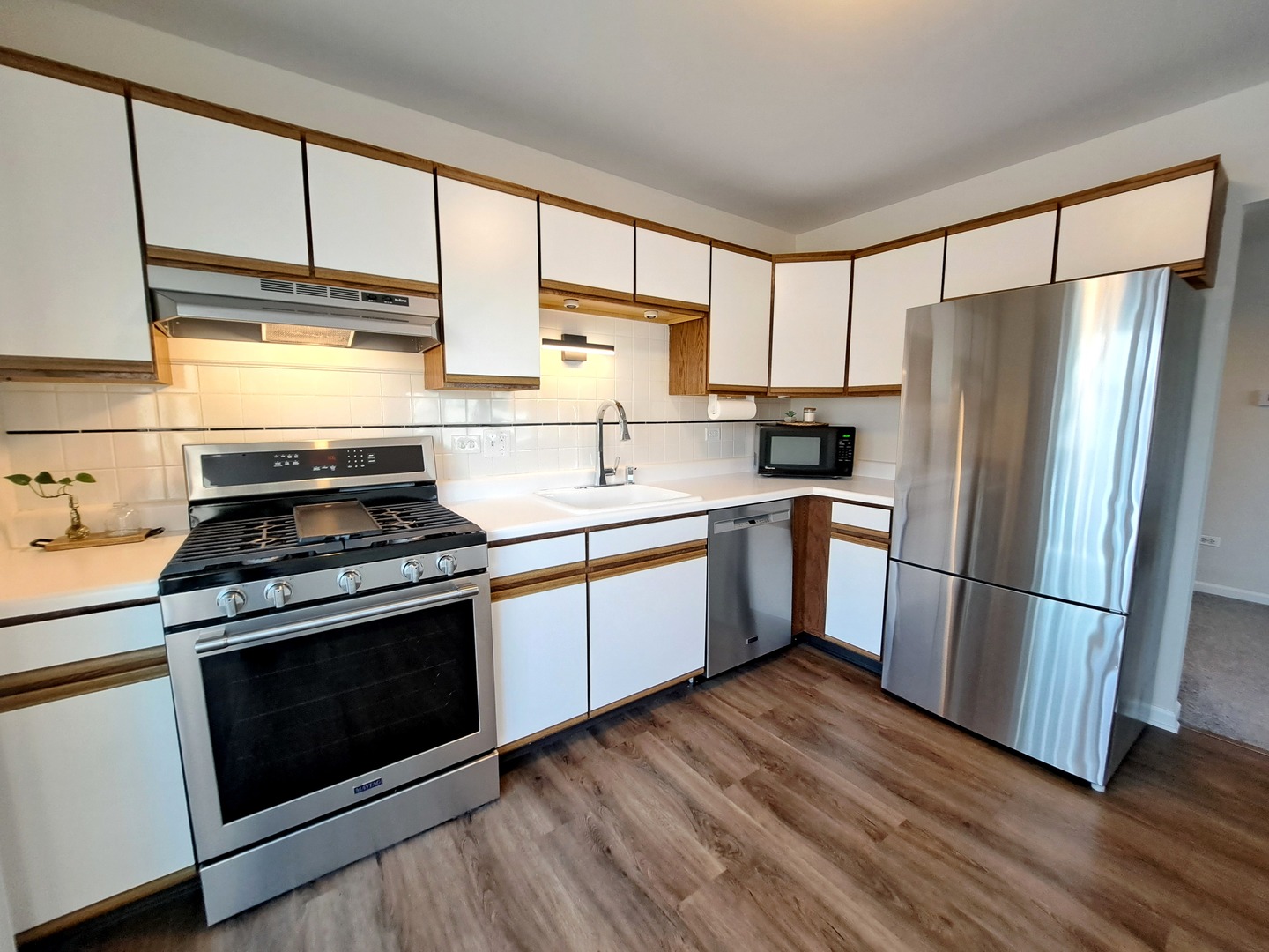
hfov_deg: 106.2
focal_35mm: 13
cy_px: 476
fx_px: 477
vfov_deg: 89.9
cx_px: 634
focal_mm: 1.74
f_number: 2.2
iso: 125
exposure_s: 1/40
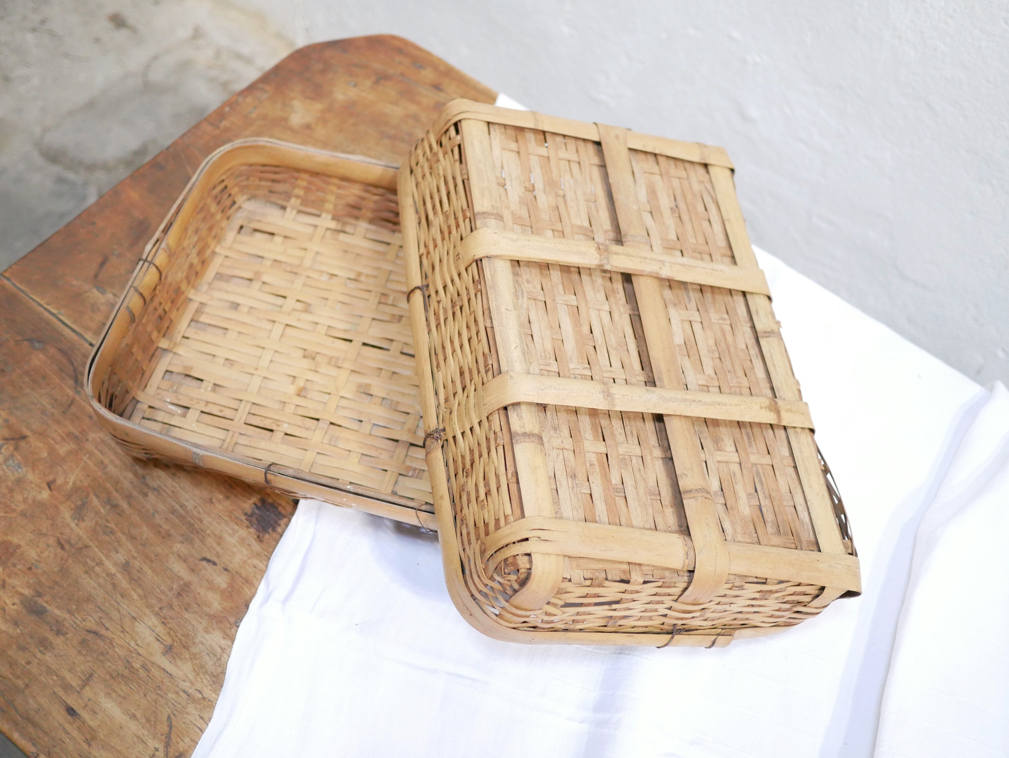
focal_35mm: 40
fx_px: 1166
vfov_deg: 36.0
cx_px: 504
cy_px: 379
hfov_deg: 46.8
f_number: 1.7
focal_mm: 20
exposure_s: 1/60
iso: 2000
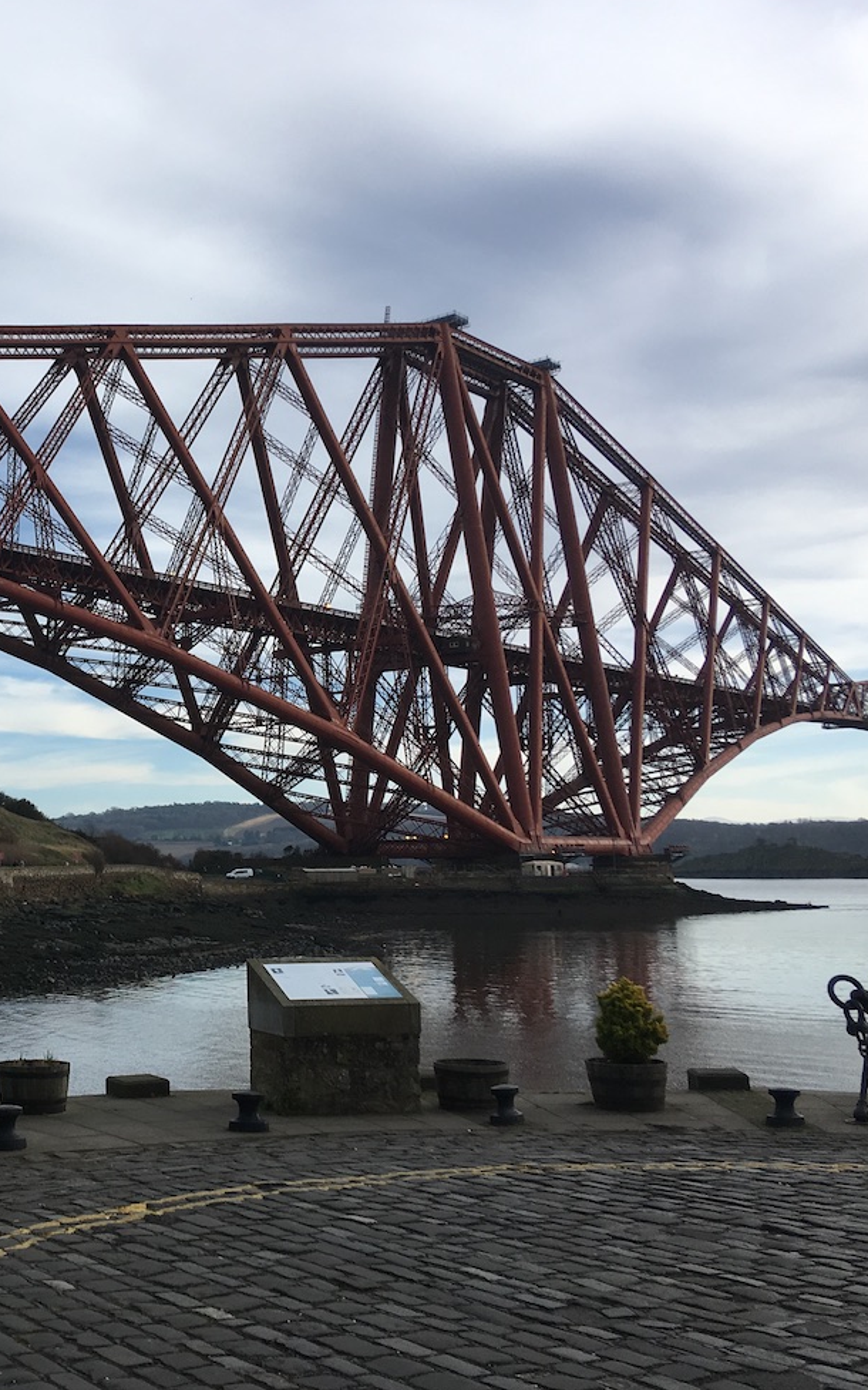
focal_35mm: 42
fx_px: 1590
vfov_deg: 47.2
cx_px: 53
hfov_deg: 29.1
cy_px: 696
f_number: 2.2
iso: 25
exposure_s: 1/1202
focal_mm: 4.15
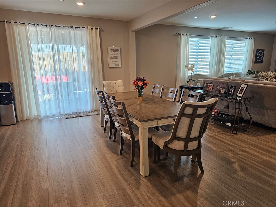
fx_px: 183
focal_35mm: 23
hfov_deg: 73.9
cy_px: 104
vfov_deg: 58.9
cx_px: 138
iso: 200
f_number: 1.7
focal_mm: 6.3
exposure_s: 1/120
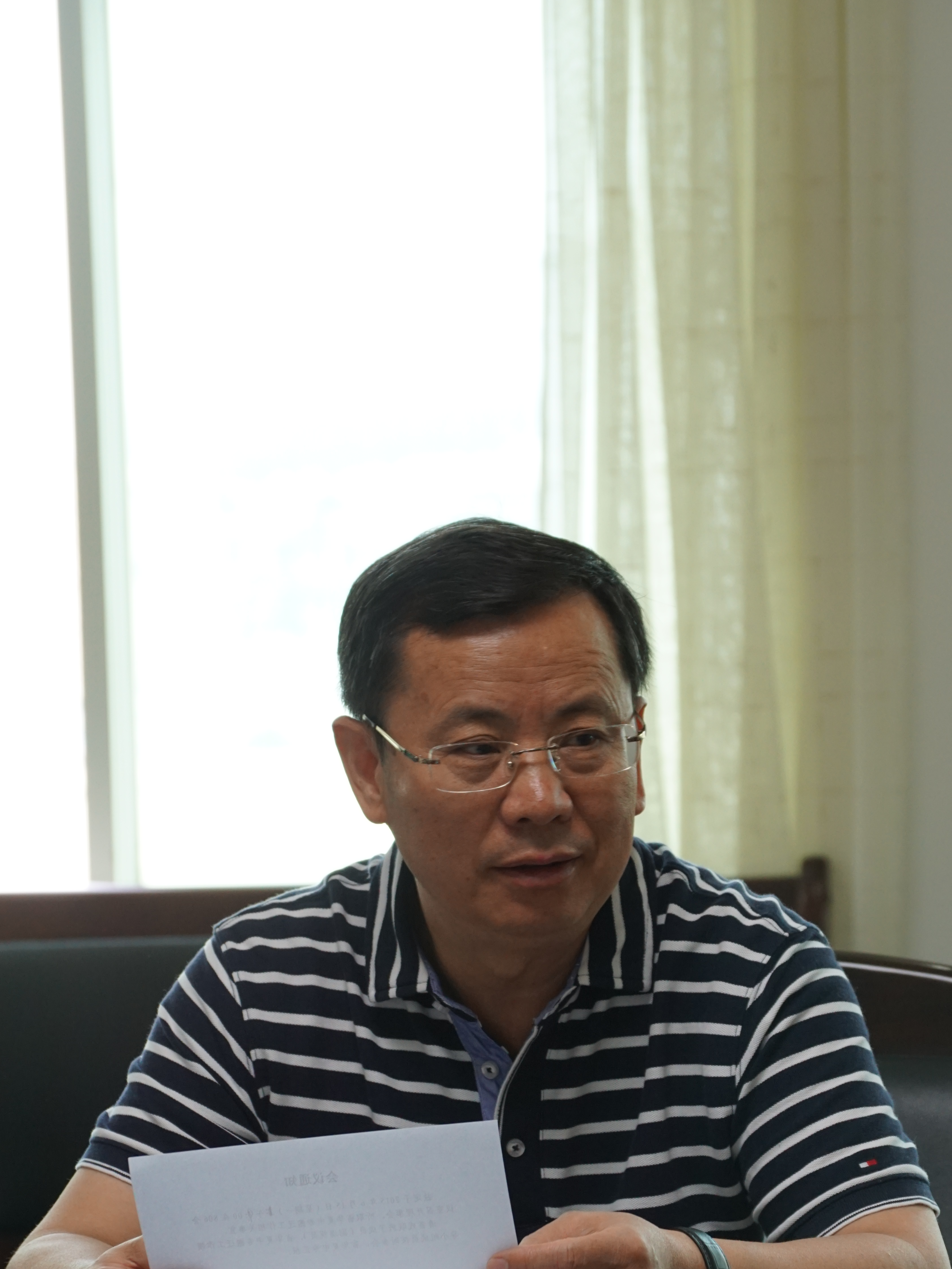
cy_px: 789
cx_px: 529
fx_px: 6380
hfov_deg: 8.5
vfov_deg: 11.4
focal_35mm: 174
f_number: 5.6
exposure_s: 1/80
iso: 640
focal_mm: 90
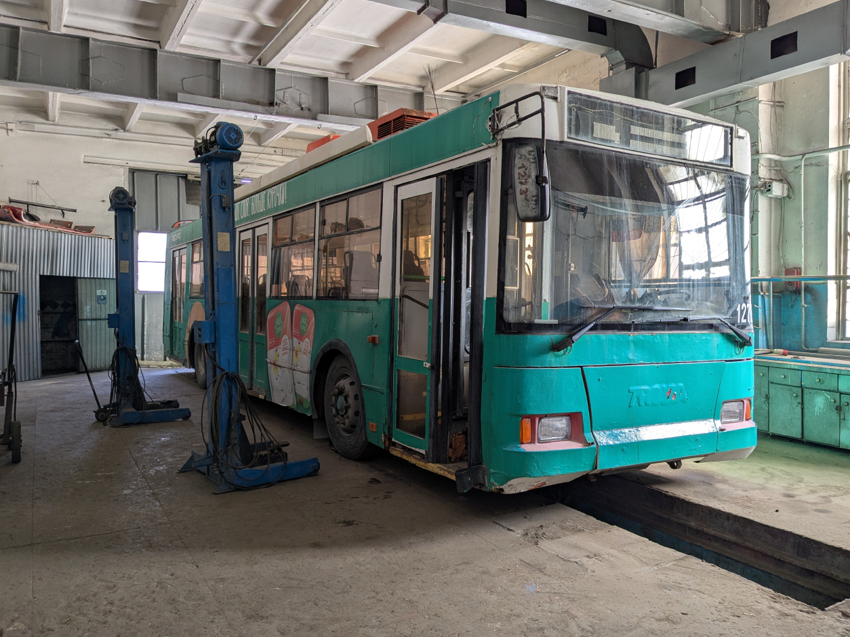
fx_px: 687
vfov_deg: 49.7
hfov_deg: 63.4
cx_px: 437
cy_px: 308
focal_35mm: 28
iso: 98
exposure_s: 1/99.9
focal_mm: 4.38
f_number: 1.73
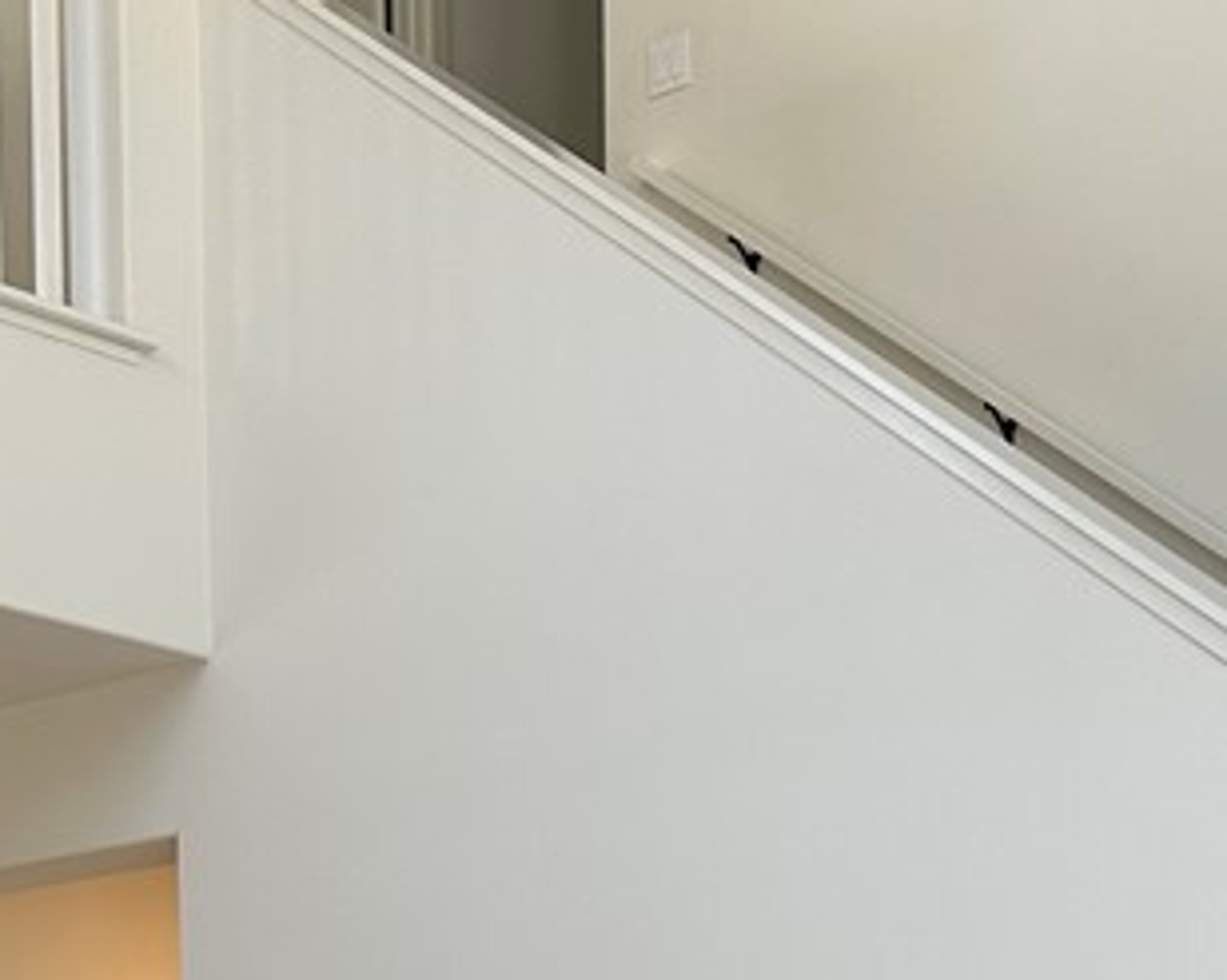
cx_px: 908
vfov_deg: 17.8
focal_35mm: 78
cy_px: 1430
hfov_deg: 24.2
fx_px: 2831
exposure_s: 1/178
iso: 64
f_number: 1.78
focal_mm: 6.86
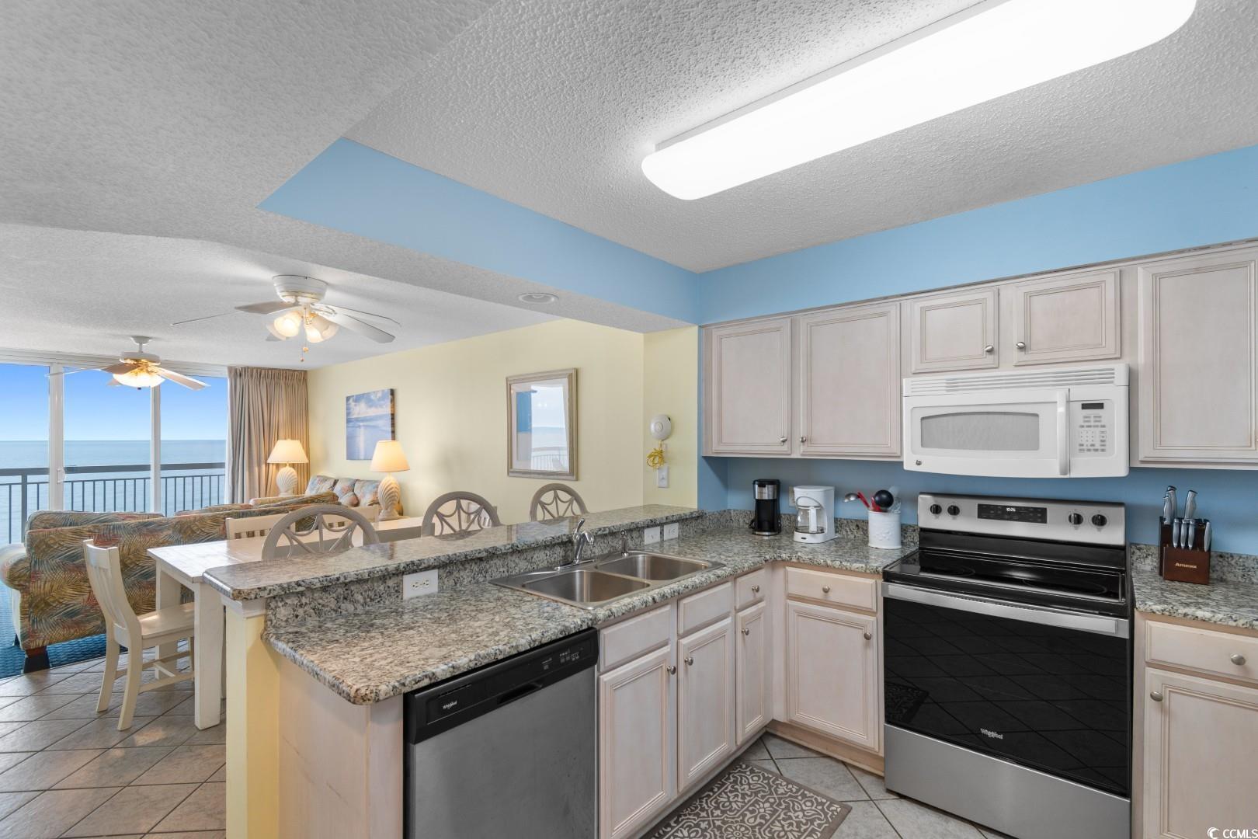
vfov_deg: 77.3
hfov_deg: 100.4
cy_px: 420
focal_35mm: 15
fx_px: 524
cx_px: 629
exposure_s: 1/13
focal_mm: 10
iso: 100
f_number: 4.5
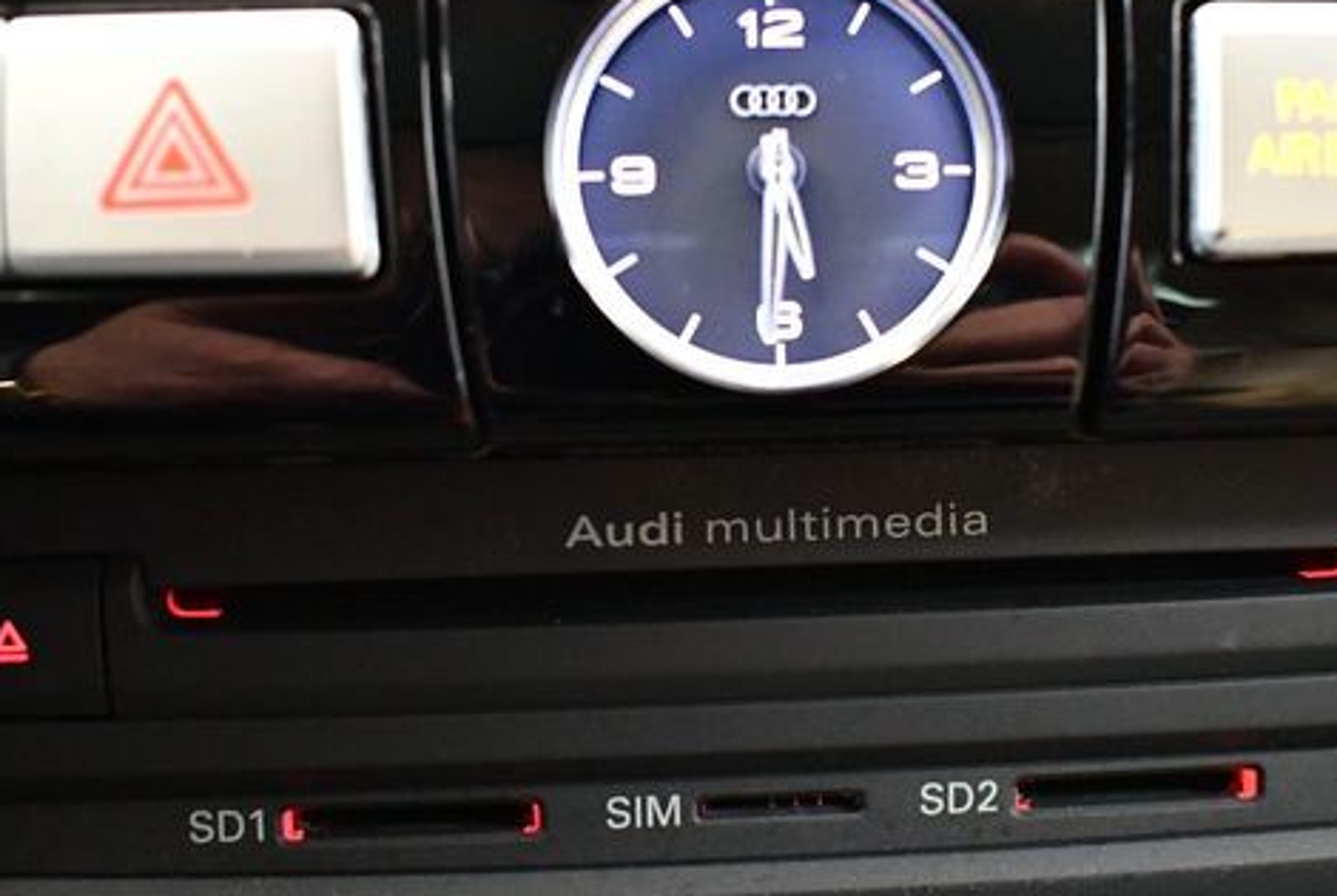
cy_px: 437
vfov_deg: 27.6
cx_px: 742
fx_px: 1823
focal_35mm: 49
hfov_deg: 40.2
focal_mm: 18
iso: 6400
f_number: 3.5
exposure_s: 1/60
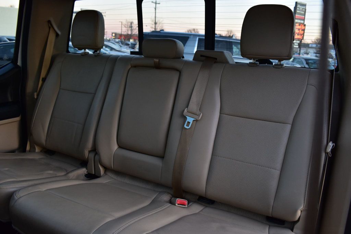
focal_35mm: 30
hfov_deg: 61.9
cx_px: 176
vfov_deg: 43.6
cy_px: 117
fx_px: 292
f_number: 6.3
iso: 640
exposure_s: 1/15
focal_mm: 20
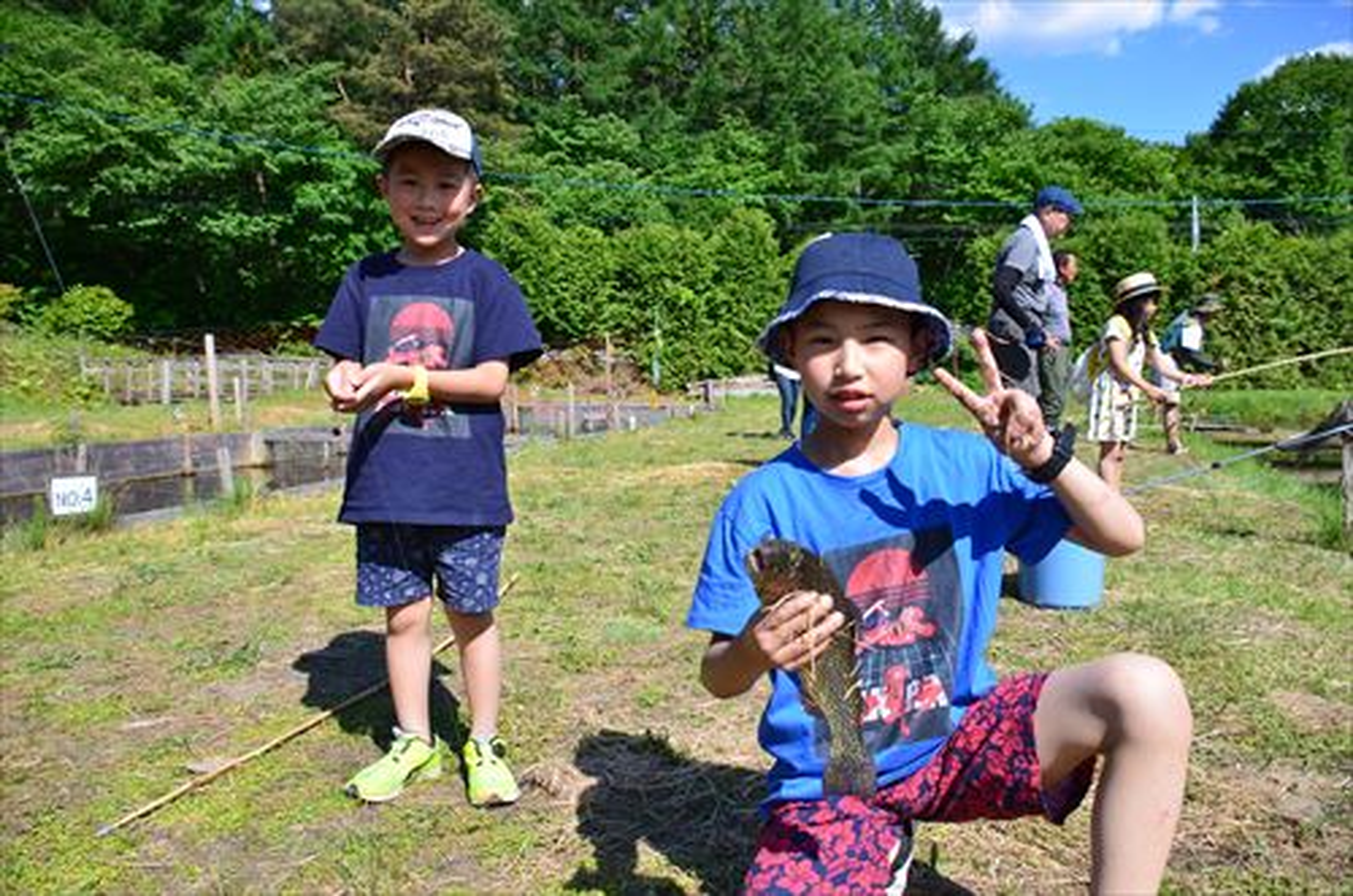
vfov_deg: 47.7
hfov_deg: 67.5
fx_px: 1012
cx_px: 676
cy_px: 448
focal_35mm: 27
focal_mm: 18
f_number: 5.6
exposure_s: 1/320
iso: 100
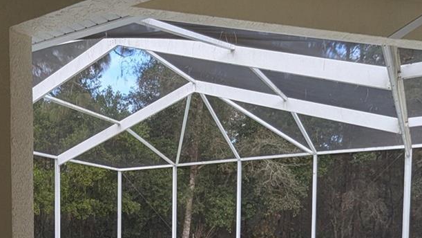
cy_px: 248
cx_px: 137
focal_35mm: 37
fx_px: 414
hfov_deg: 52.8
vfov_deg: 29.5
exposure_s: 1/215
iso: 40
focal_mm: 1.95
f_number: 2.2
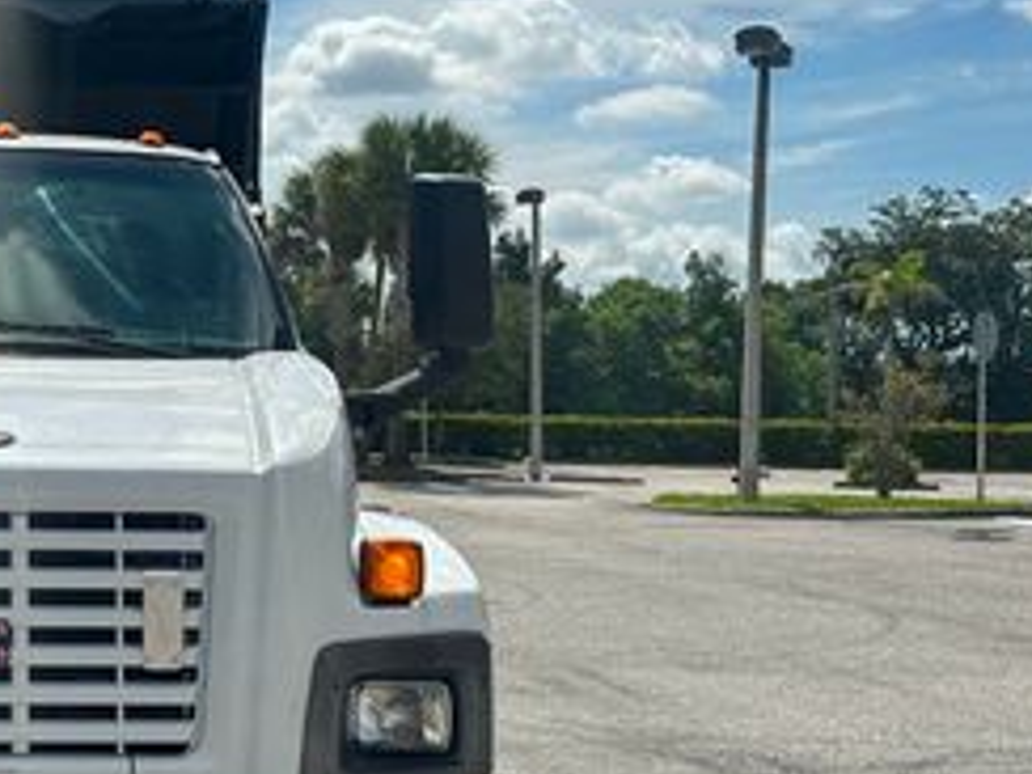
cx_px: -59
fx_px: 1878
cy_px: 414
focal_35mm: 63
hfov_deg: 28.4
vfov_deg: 23.3
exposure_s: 1/8929
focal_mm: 6.86
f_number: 1.78
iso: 80
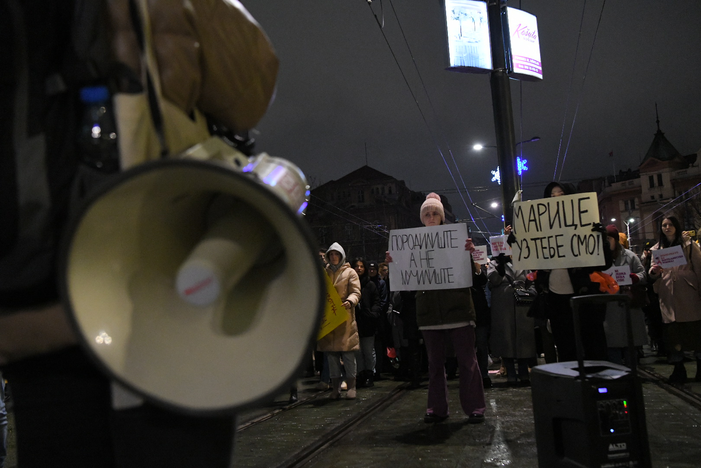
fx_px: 662
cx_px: 350
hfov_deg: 55.8
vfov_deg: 38.9
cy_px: 234
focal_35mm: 34
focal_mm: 34
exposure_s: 1/100
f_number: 4
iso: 10000
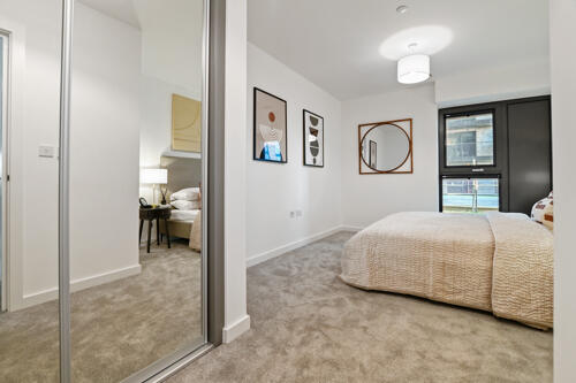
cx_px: 288
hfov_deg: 100.4
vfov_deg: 77.3
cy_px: 192
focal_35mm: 15
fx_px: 240
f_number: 5.6
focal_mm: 10
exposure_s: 1/3
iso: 320
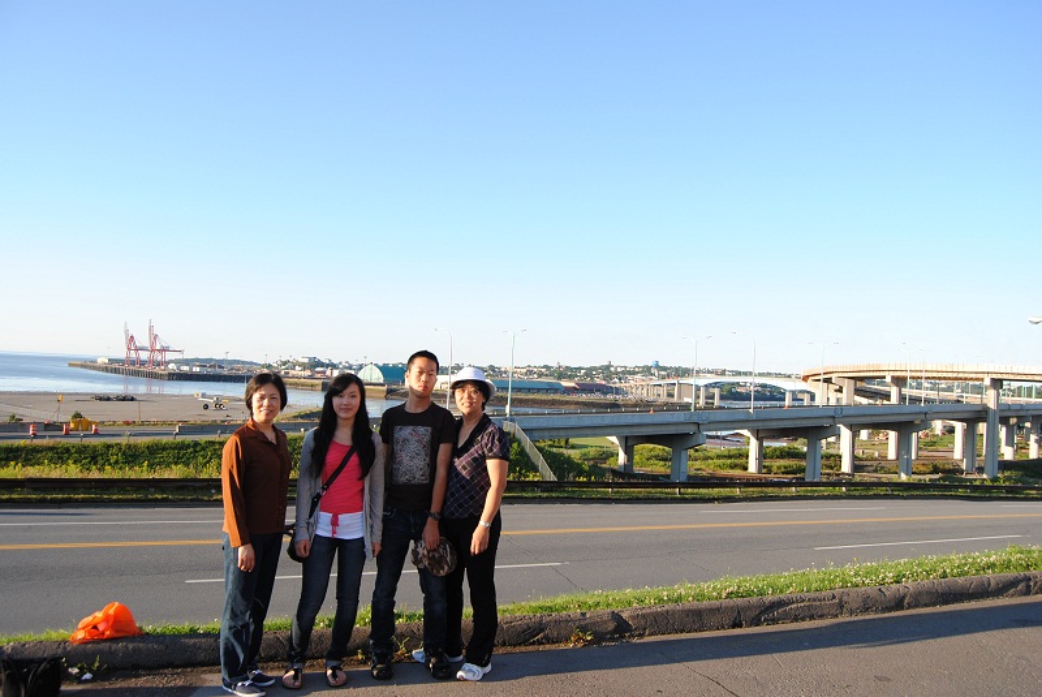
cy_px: 348
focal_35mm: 27
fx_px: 782
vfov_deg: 48.0
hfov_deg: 67.3
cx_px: 521
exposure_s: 1/160
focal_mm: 18
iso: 100
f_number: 6.3
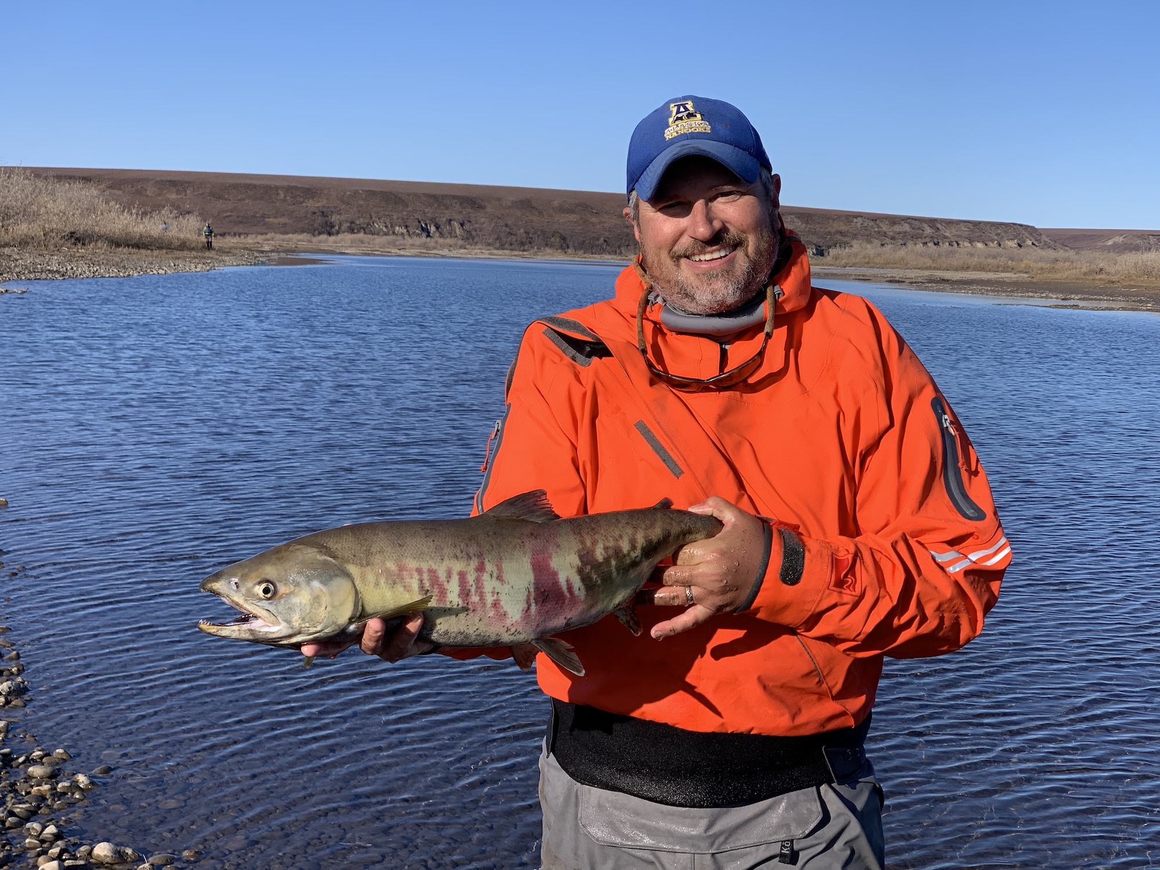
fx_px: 1743
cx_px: 580
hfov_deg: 36.8
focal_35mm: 52
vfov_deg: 28.0
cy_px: 435
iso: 16
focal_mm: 6
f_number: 2.4
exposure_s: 1/872
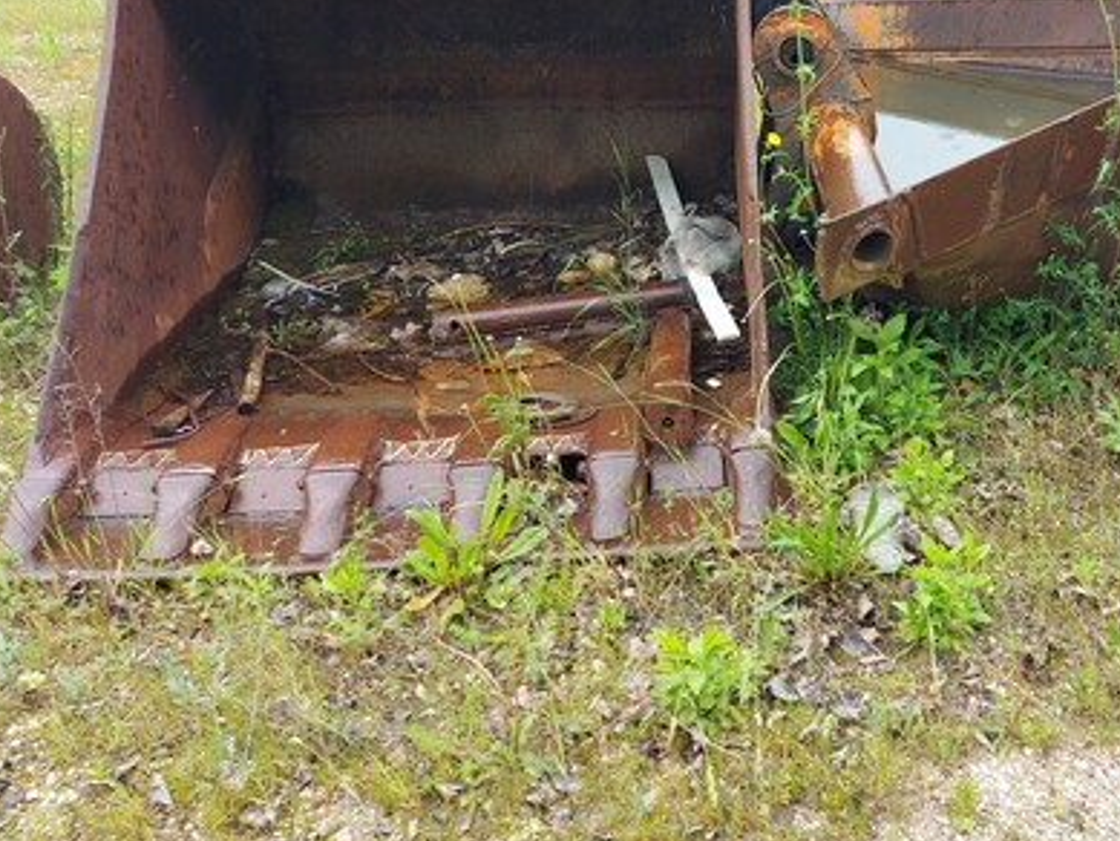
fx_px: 1198
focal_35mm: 37
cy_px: 222
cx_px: 777
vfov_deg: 37.8
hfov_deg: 49.0
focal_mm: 5.23
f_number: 1.8
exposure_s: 1/120
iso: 32
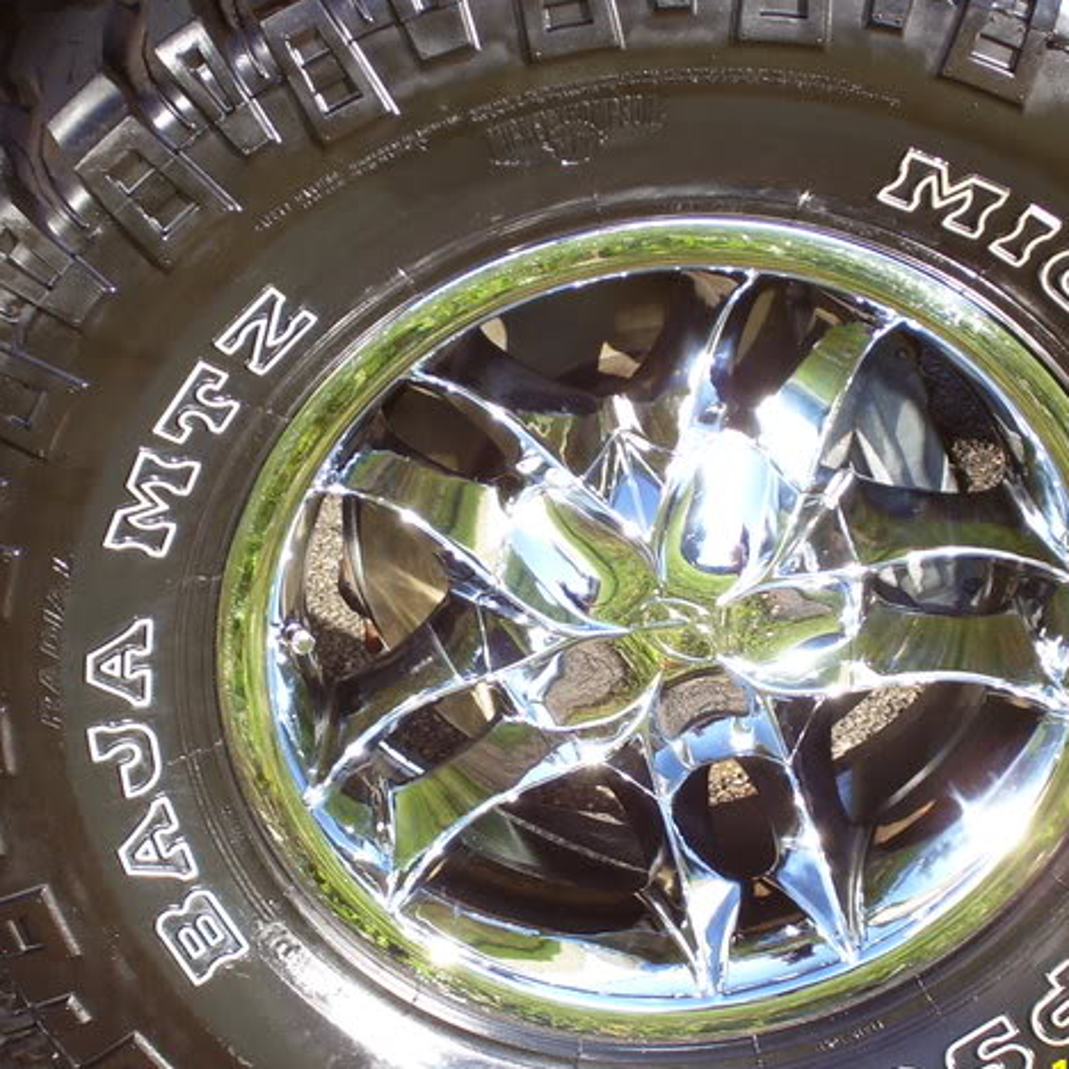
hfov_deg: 11.3
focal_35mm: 154
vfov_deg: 11.3
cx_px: 578
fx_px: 5381
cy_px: 569
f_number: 4.6
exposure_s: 1/90
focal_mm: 16.8
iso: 80
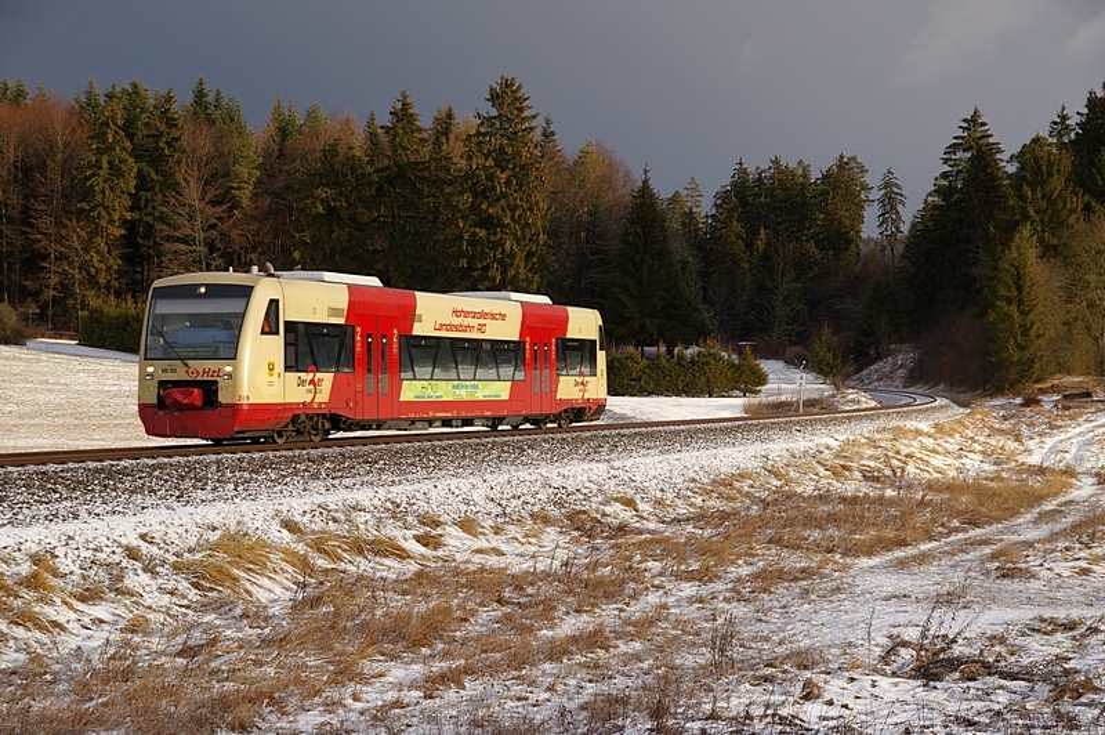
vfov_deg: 17.1
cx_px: 552
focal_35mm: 80
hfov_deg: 25.5
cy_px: 368
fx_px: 2438
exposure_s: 1/800
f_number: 7.1
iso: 200
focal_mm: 53
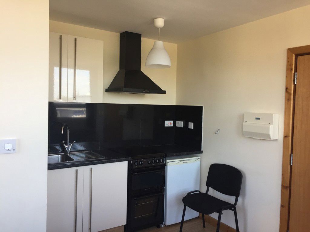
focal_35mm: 29
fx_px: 260
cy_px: 116
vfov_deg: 48.2
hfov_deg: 61.7
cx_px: 155
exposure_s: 1/100
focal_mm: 4.15
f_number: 2.2
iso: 50
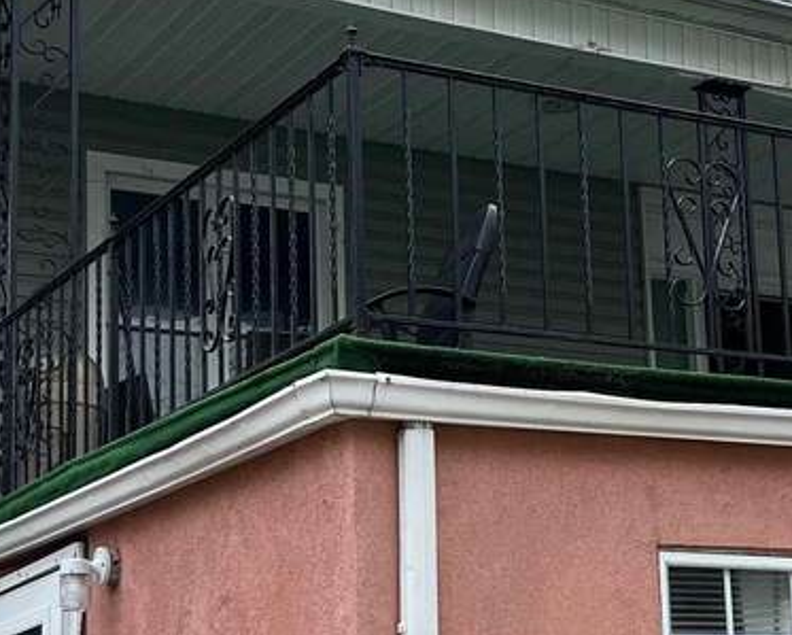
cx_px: 578
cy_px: 382
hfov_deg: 21.8
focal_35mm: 87
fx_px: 2041
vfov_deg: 17.7
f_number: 1.5
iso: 50
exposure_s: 1/2083
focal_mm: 5.7
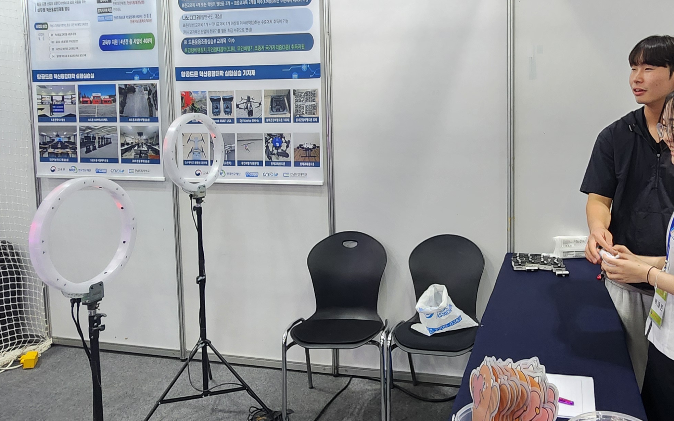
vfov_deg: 43.9
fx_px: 514
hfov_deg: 65.3
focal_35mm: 28
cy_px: 140
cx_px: 428
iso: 200
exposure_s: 1/60
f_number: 2.2
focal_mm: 2.2
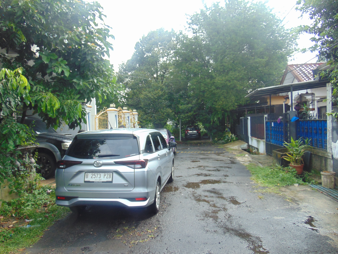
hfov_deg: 69.4
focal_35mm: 25
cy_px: 127
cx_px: 169
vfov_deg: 54.9
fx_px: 244
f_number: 3
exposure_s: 1/160
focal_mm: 4.5
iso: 80
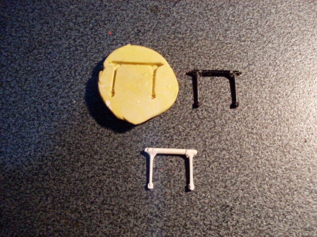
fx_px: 348
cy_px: 118
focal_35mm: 38
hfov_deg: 49.0
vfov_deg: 37.7
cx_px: 158
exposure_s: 1/15
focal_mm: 6.3
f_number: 2.8
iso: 200
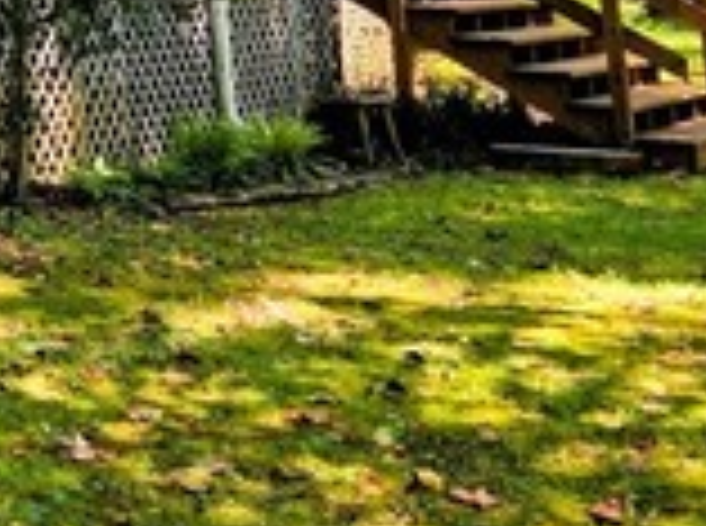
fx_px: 1913
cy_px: -360
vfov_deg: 14.2
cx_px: -580
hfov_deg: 17.0
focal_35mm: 94
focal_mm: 6.3
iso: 12
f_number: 1.7
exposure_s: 1/180
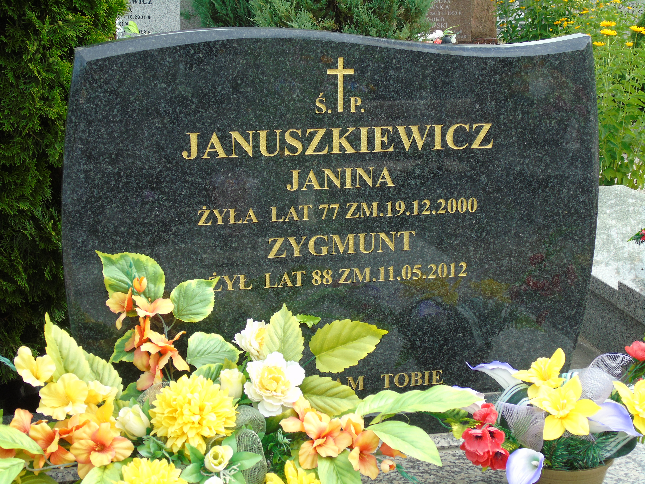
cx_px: 322
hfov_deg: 31.2
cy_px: 242
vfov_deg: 23.7
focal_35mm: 62
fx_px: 1155
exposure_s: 1/100
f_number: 4.5
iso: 80
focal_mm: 11
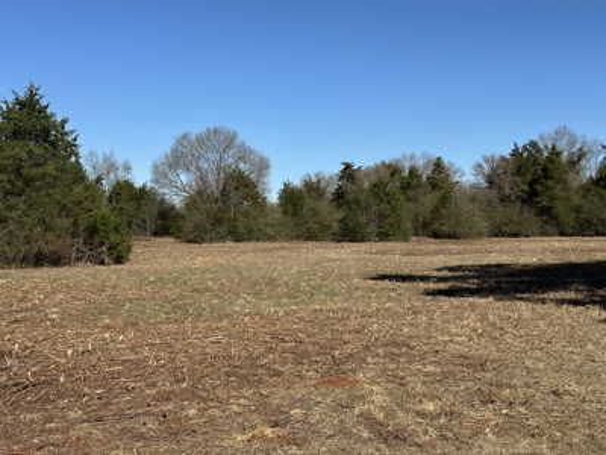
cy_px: 228
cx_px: 303
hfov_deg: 39.7
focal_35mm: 48
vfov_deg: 30.3
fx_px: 840
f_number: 1.78
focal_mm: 6.86
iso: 64
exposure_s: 1/4184
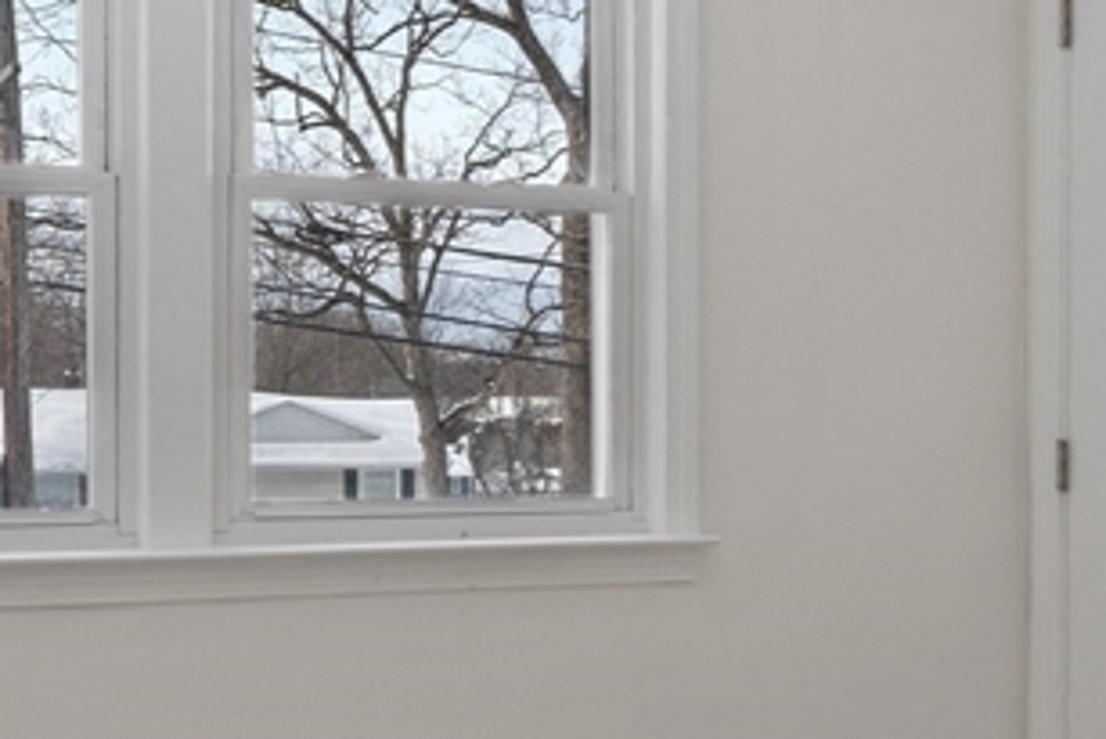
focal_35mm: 50
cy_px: 351
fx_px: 1537
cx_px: 400
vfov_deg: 27.0
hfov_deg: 39.3
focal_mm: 10
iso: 320
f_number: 8
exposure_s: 1/15
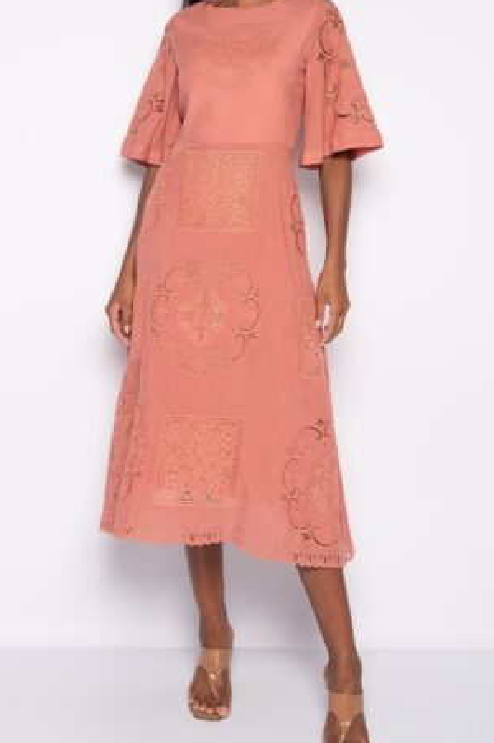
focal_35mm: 48
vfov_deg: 40.9
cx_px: 245
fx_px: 989
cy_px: 281
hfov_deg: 28.0
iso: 200
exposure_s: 1/160
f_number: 7.1
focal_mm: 36
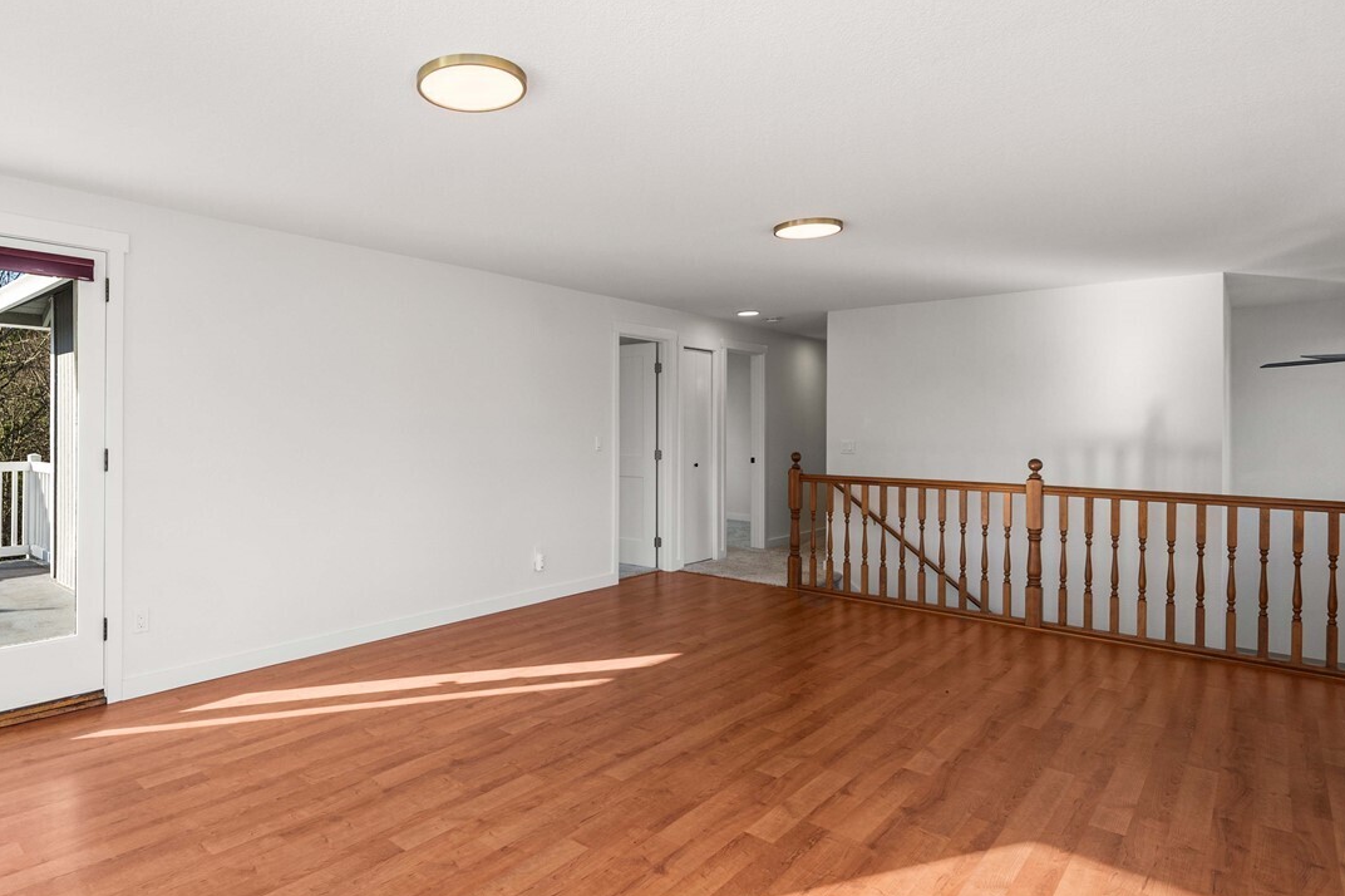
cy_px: 434
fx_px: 710
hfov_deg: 85.1
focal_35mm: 19
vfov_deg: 64.5
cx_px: 500
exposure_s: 1/250
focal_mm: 12
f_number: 6.3
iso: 100
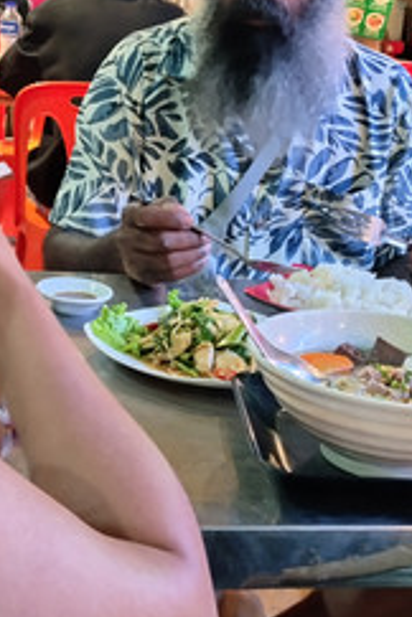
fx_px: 1064
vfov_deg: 32.0
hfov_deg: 21.9
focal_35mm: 62
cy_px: 187
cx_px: 203
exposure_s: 1/20
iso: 400
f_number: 1.8
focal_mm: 4.22
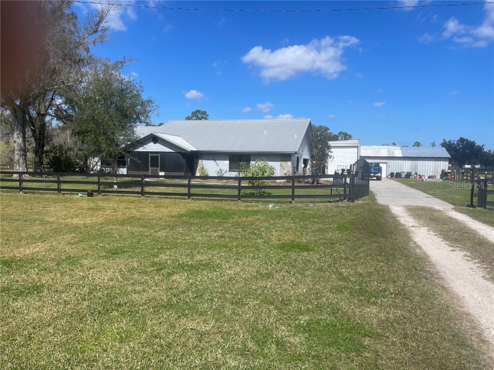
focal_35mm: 25
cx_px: 247
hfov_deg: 69.4
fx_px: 357
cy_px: 185
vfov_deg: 54.9
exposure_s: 1/5128
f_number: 1.6
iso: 32
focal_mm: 5.1
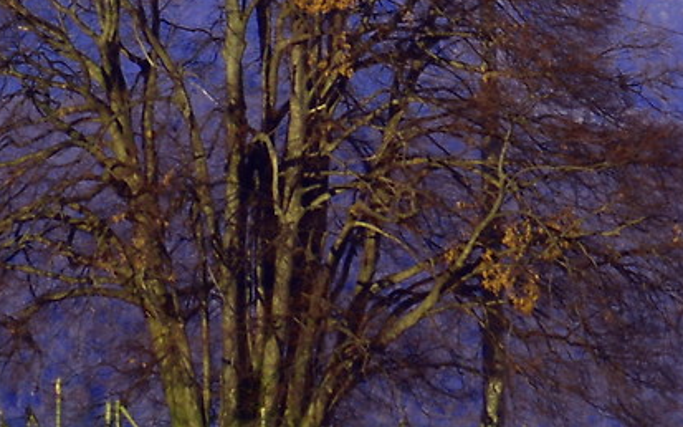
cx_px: 1520
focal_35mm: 1333
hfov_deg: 1.6
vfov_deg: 1.0
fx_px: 24809
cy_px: -233
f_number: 11
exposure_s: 1/160
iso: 100
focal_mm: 150
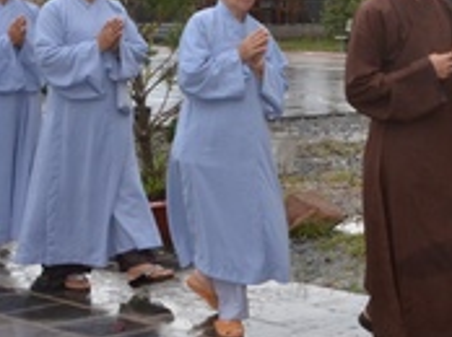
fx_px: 1265
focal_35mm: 97
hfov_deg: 18.4
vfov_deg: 14.9
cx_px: 634
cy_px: -12
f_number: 18
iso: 1000
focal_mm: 18
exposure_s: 1/250
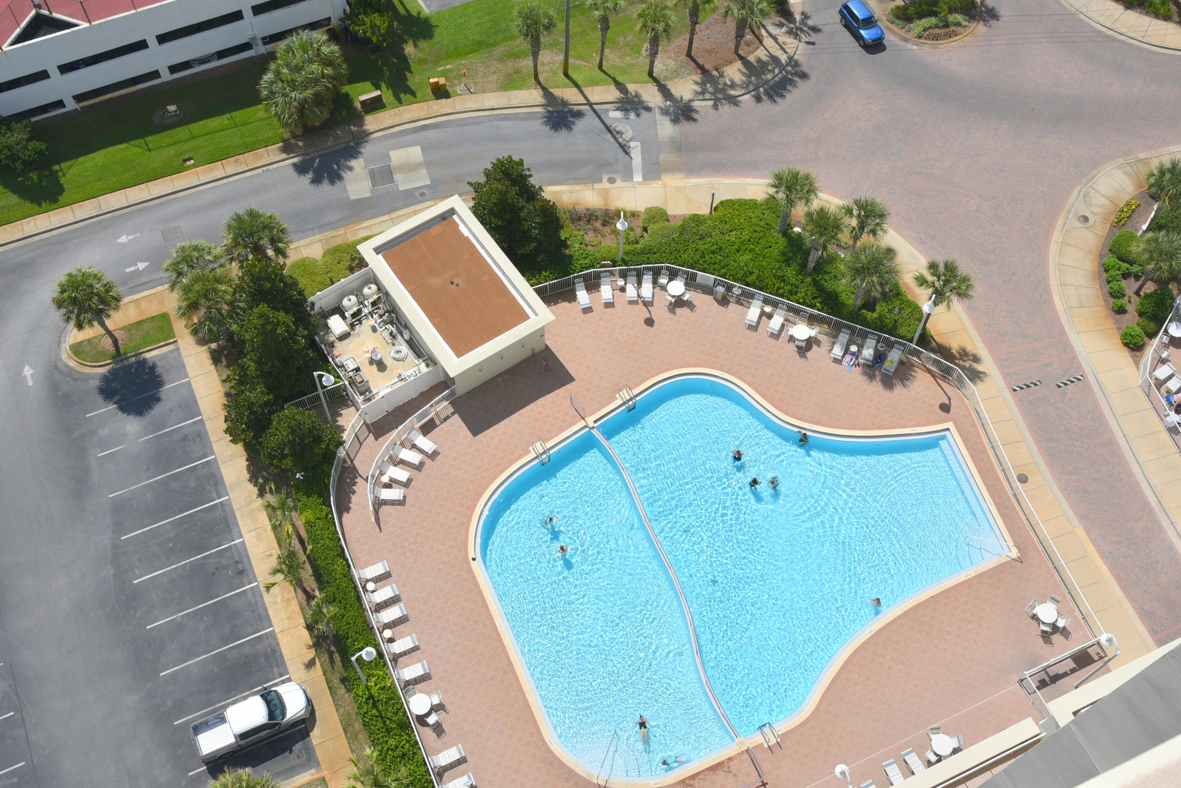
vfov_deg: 37.9
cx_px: 590
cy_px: 394
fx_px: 1148
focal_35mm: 35
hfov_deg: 54.4
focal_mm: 35
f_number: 11
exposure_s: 1/500
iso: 200
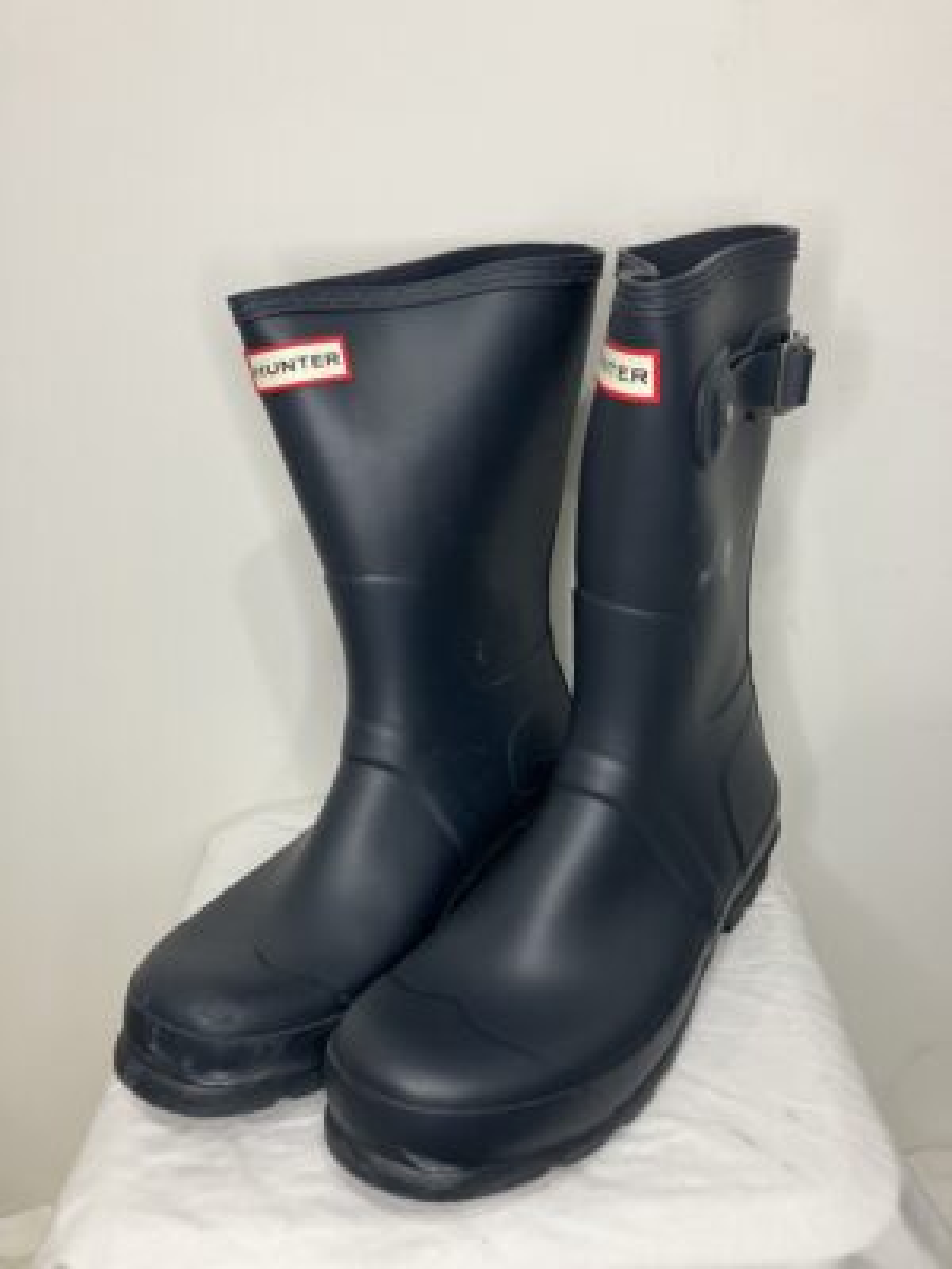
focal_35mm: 28
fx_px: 1027
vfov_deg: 63.4
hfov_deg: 49.7
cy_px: 634
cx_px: 476
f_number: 1.8
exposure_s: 1/50
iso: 100
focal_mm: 3.99
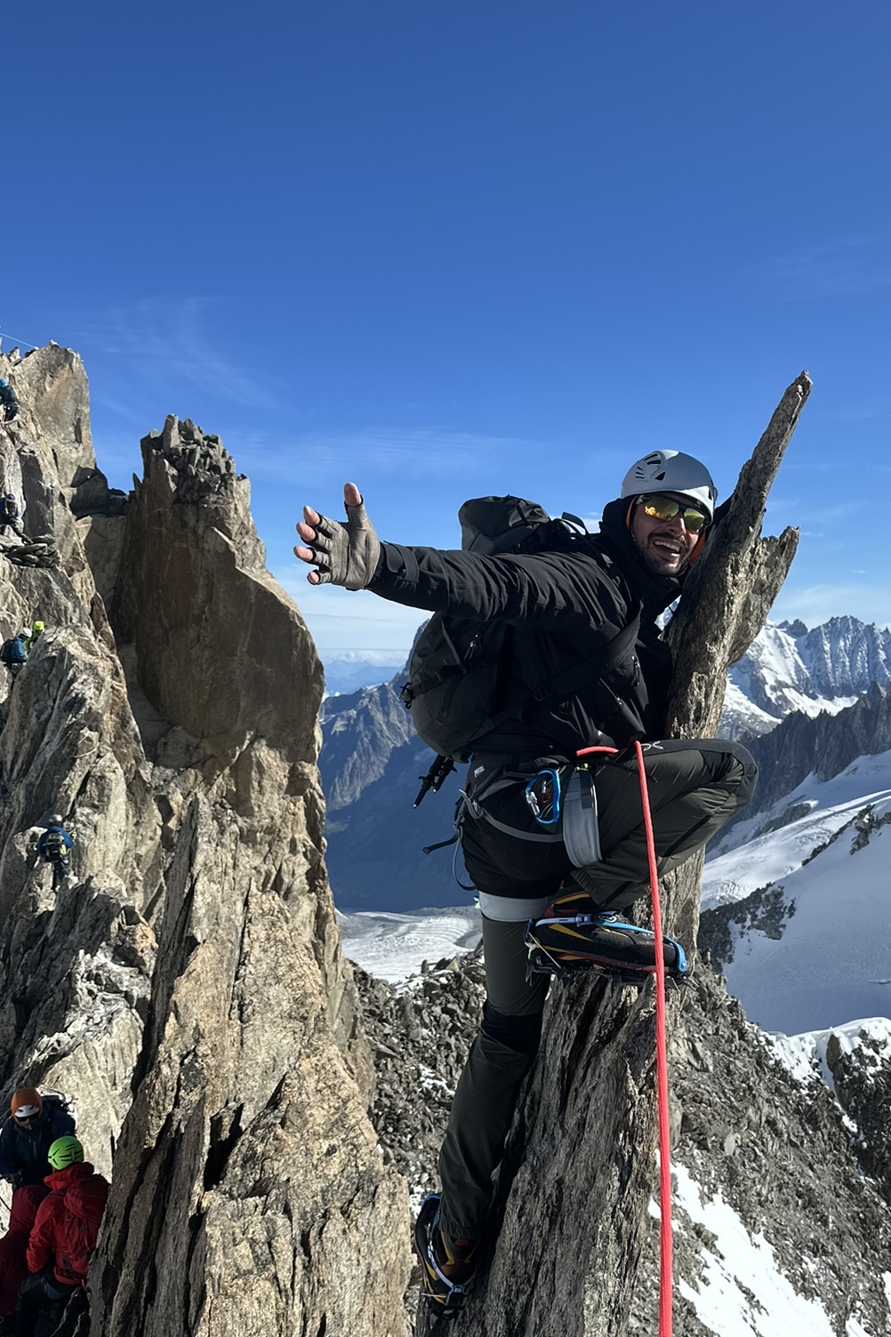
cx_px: 618
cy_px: 698
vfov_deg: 55.8
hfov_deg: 38.3
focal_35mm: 34
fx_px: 1263
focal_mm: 6.86
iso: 80
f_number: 1.78
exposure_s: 1/5000
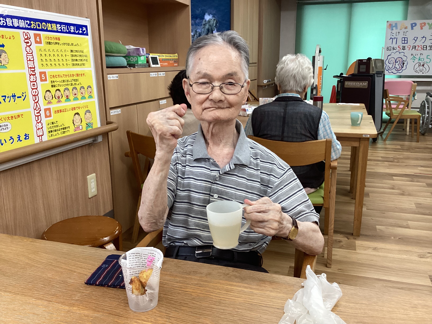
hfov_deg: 58.4
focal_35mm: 31
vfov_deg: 45.4
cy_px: 162
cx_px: 216
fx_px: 387
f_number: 2.4
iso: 125
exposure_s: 1/60
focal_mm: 3.3
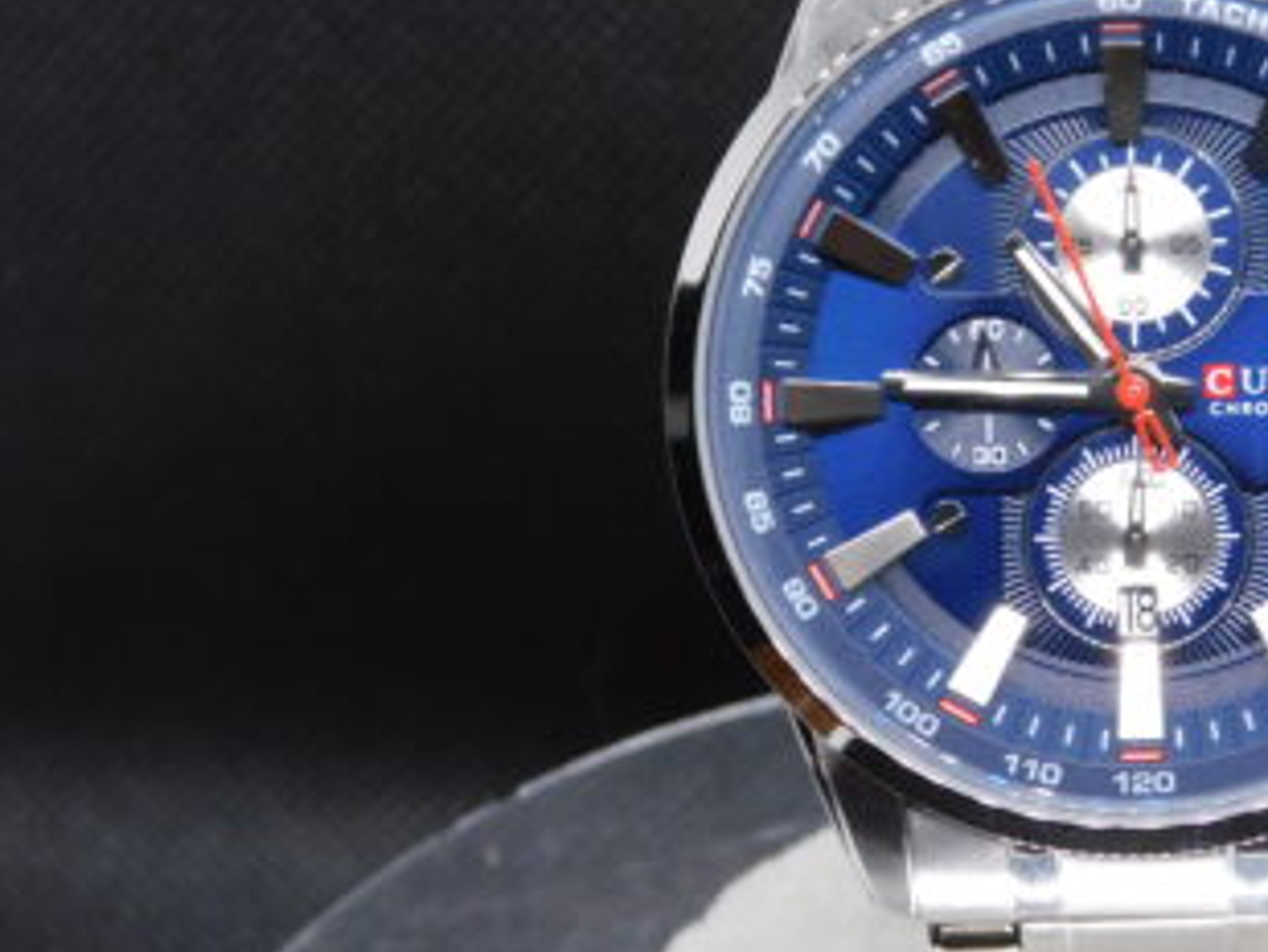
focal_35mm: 128
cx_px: 1120
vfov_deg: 11.6
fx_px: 4691
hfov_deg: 15.2
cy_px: 505
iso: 160
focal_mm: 11.7
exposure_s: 1/30
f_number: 4.2
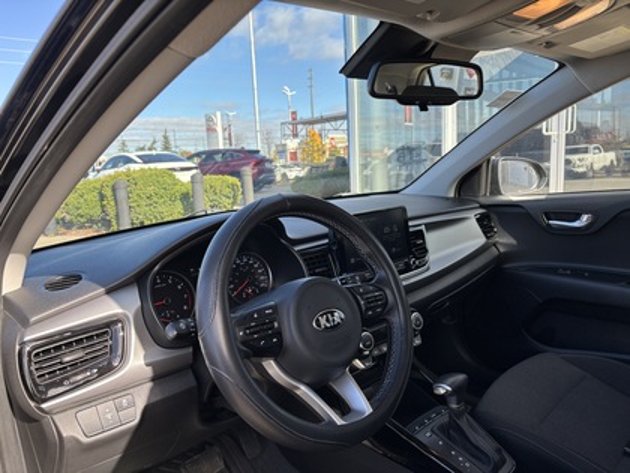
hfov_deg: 67.3
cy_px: 236
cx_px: 315
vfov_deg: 53.1
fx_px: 473
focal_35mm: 26
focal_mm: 5.96
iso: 50
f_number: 1.6
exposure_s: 1/622
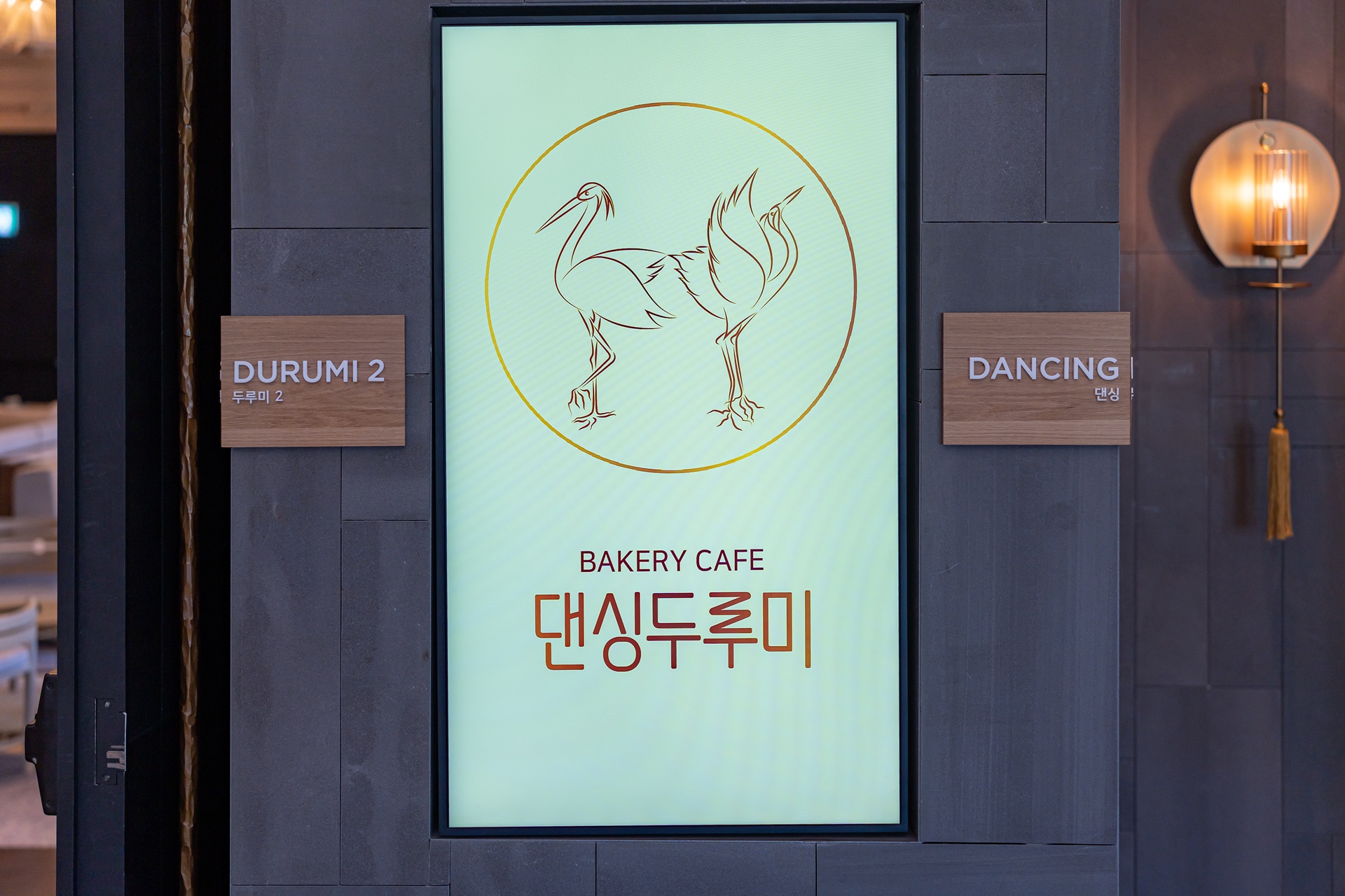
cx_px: 672
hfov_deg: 39.6
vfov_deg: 27.0
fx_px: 1868
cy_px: 448
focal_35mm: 50
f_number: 2.2
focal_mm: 50
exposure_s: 1/400
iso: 100
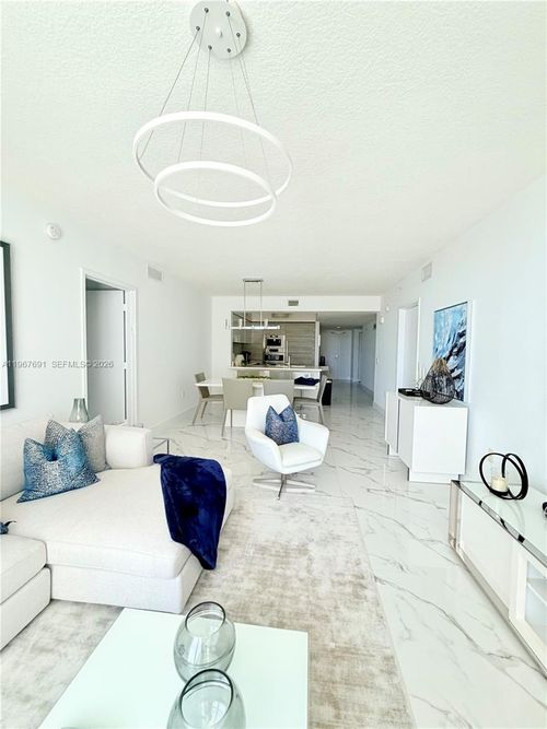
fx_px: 295
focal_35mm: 14
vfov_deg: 102.1
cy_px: 364
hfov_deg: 85.7
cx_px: 274
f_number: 2.2
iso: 320
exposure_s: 1/78
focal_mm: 2.22
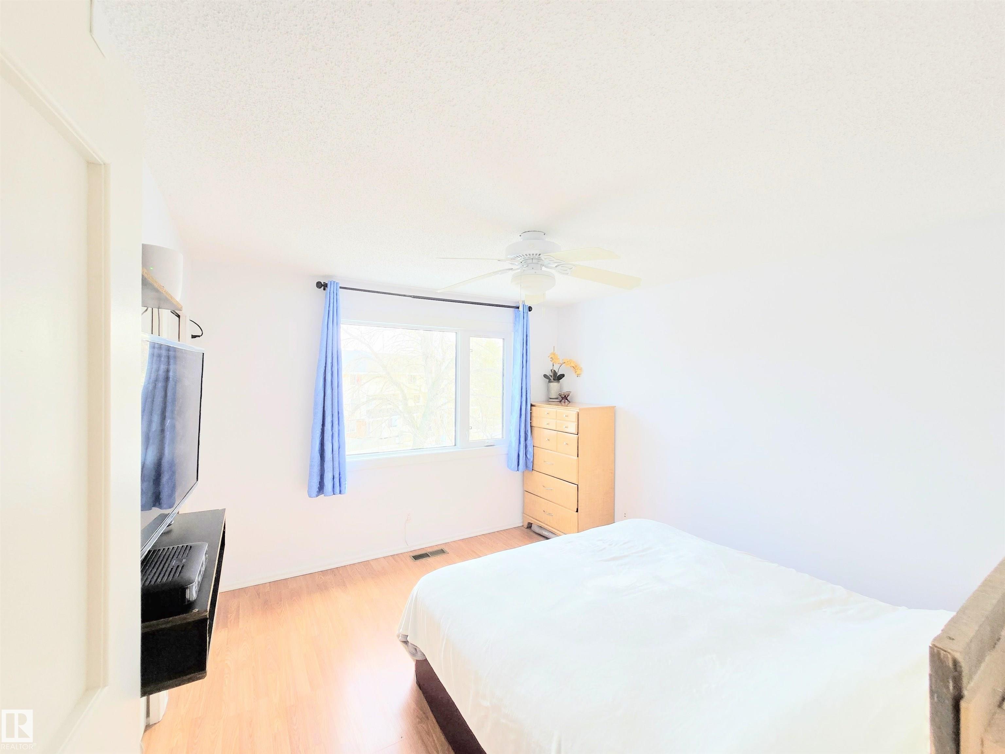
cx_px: 502
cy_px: 377
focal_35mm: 13
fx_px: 377
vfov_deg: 89.9
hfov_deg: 106.2
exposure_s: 1/120
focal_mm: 2.2
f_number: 2.2
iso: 64
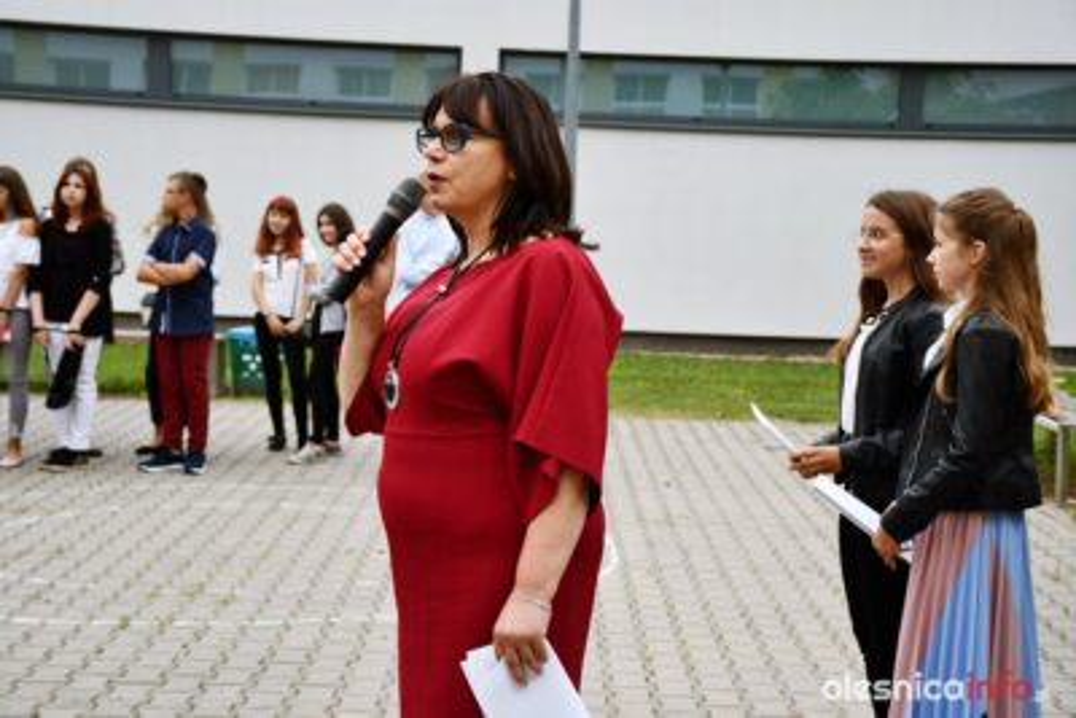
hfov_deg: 30.1
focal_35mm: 67
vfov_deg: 20.3
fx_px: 2003
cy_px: 359
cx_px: 538
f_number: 5.6
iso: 220
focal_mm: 45
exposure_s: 1/250
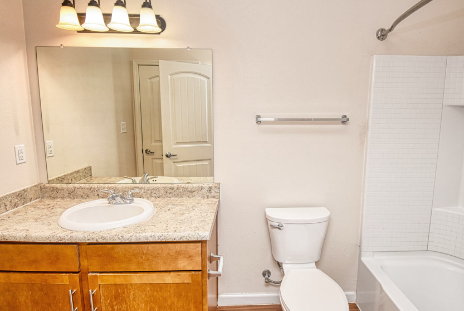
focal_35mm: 18
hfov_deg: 89.8
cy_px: 147
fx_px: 232
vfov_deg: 67.4
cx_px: 249
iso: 200
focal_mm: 10
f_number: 4.5
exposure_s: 1/60
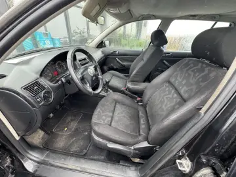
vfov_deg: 85.7
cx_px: 118
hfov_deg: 102.1
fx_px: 95
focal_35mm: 14
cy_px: 88
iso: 400
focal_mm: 2.22
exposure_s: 1/60
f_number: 2.2
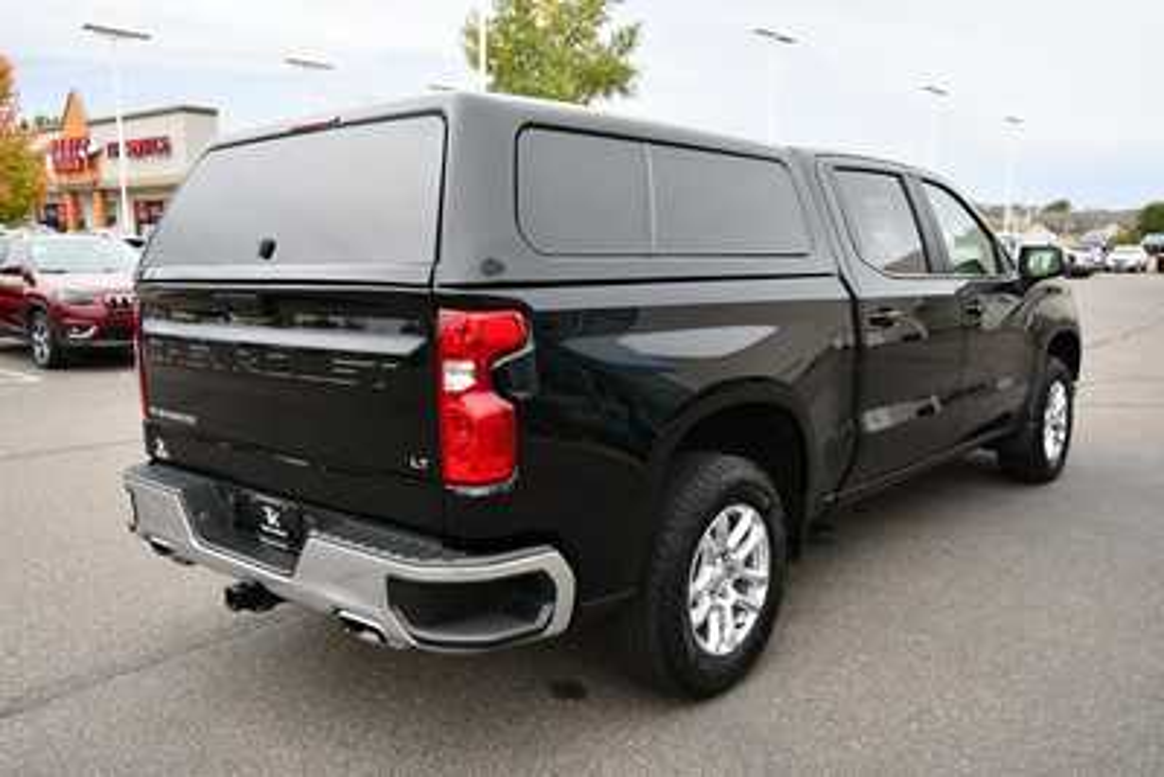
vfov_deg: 43.6
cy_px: 388
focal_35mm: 30
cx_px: 582
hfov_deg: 61.9
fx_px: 970
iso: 560
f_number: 5.6
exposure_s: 1/250
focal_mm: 20
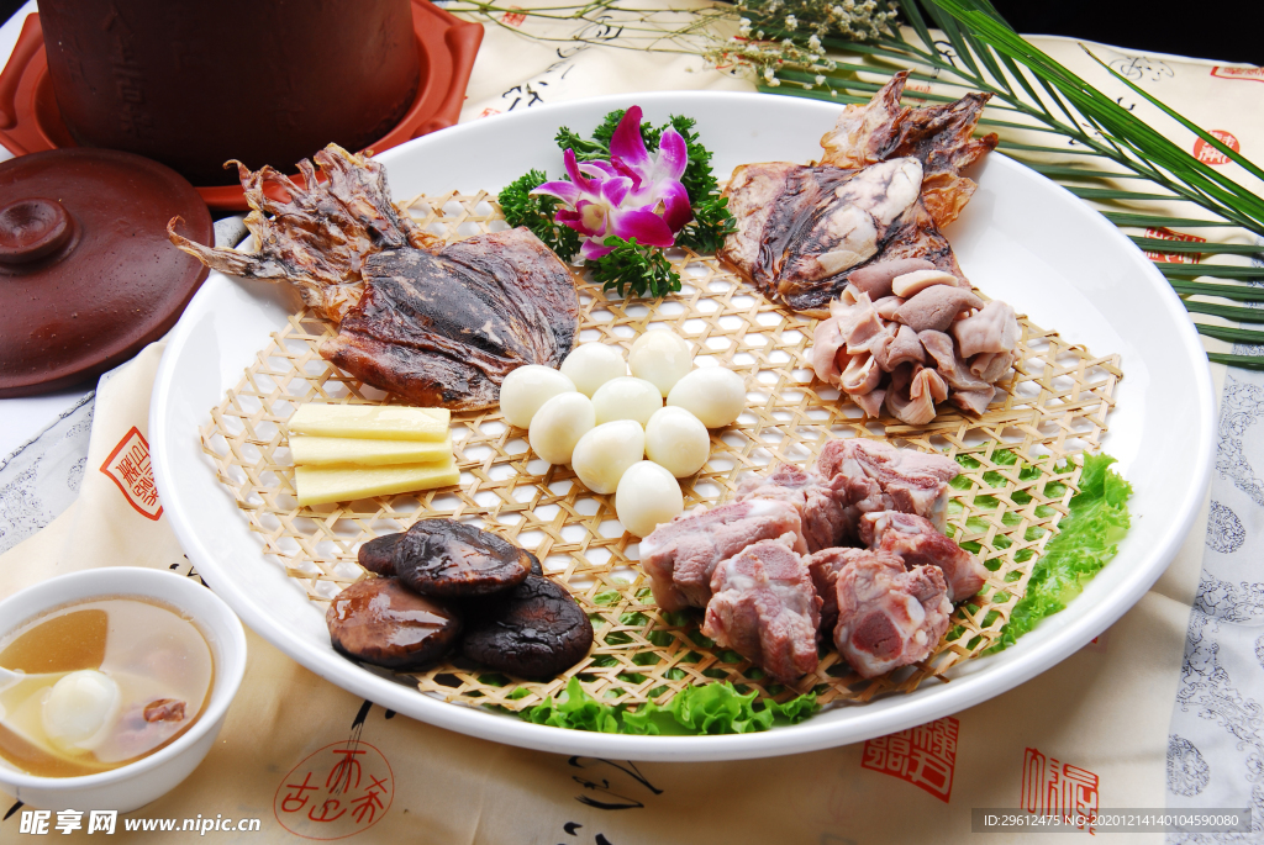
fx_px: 2214
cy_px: 422
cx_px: 632
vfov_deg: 21.6
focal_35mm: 63
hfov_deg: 31.9
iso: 100
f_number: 9
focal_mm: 42
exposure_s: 1/200
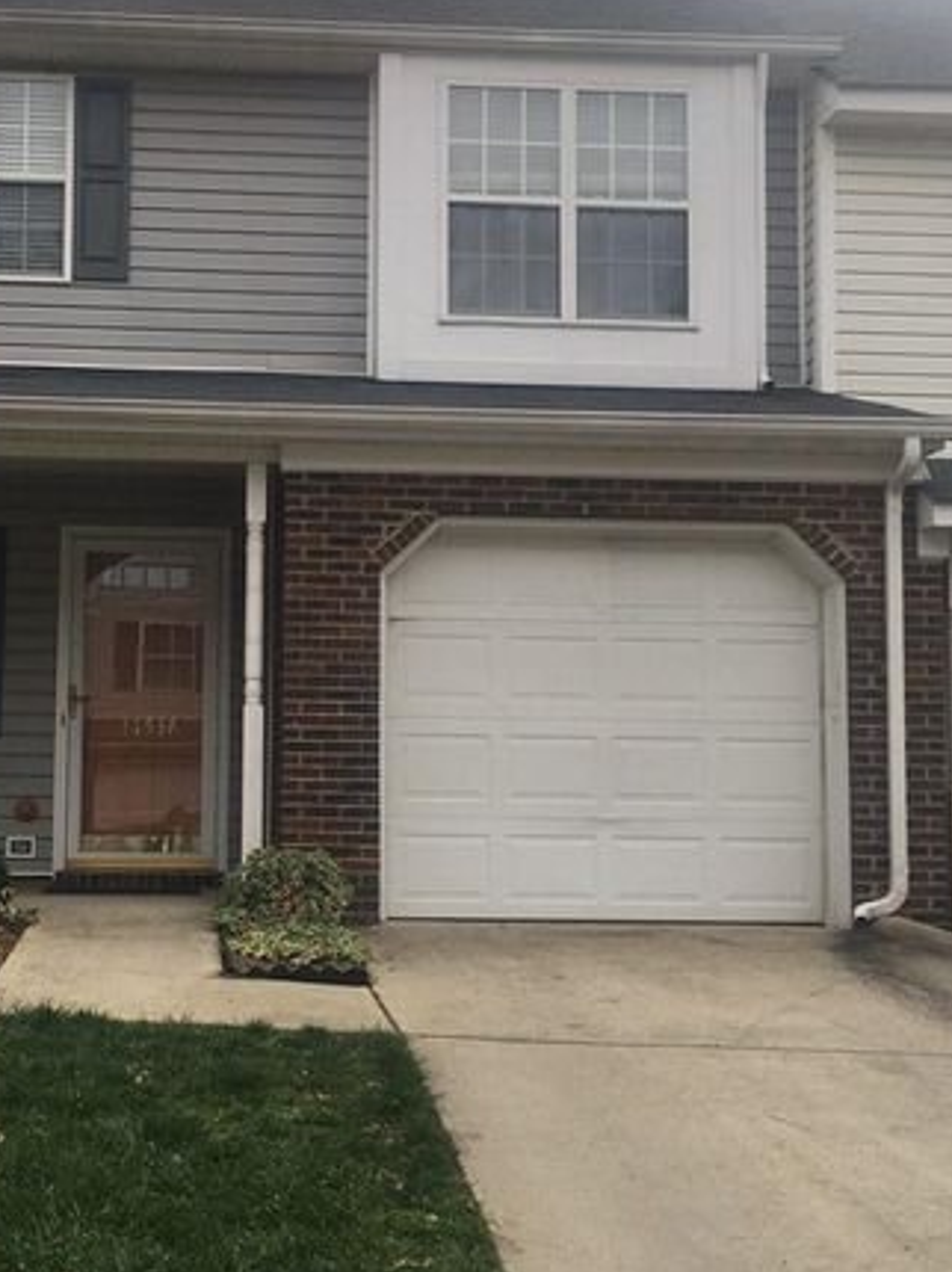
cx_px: 272
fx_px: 1652
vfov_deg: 42.1
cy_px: 661
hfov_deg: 31.7
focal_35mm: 45
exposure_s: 1/739
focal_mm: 4.15
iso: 25
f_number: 2.2
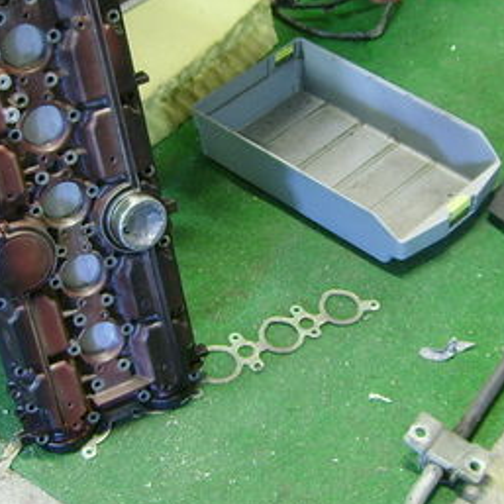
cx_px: 243
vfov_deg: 22.5
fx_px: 1268
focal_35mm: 77
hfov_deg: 22.5
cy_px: 218
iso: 100
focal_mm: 5.95
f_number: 2.8
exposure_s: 2
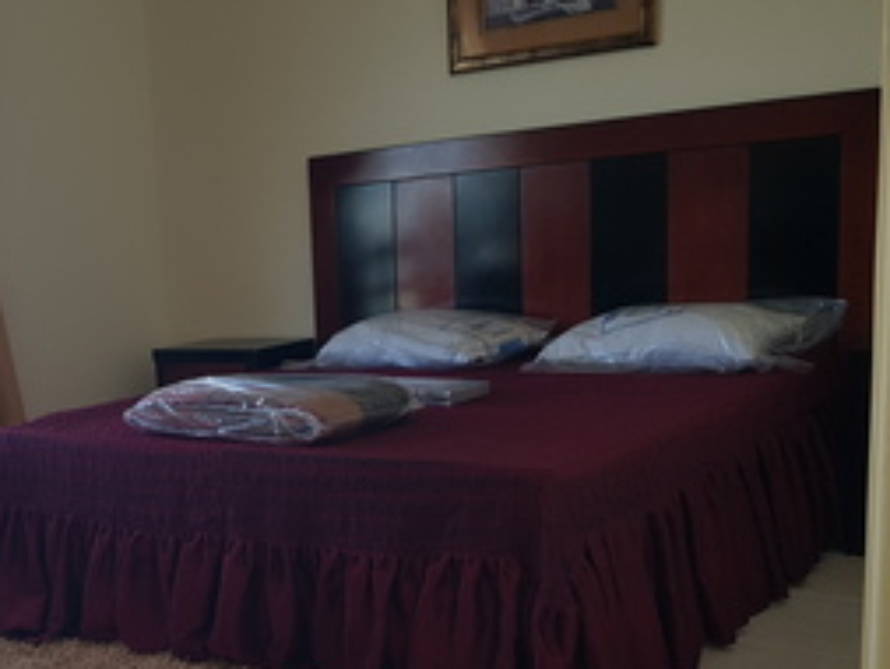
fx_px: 1209
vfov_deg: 30.4
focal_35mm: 47
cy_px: 498
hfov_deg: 38.1
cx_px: 118
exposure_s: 1/60
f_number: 1.7
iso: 50
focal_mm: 4.2
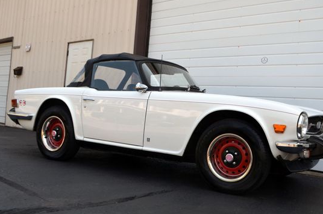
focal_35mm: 43
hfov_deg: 45.4
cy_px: 102
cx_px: 180
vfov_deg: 31.0
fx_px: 385
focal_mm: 24
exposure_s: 1/200
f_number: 7.1
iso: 200
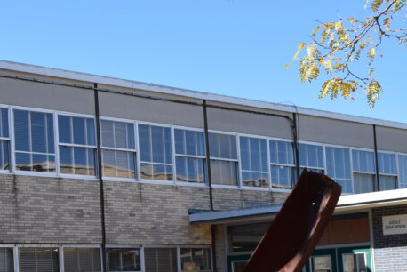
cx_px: -12
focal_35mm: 77
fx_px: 872
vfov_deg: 17.5
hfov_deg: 24.9
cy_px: 238
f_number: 9
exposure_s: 1/200
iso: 100
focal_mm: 23
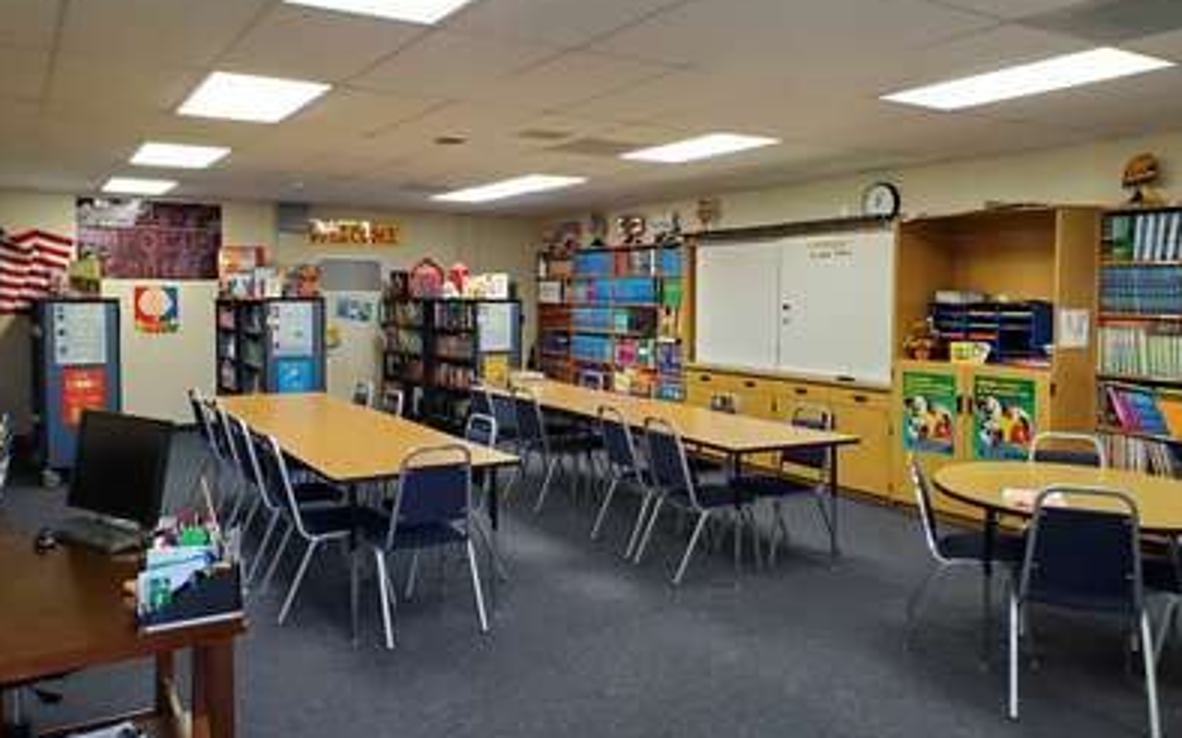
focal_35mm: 28
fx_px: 902
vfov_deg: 44.5
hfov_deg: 66.5
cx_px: 591
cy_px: 333
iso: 320
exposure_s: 1/120
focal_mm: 4.3
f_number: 2.4
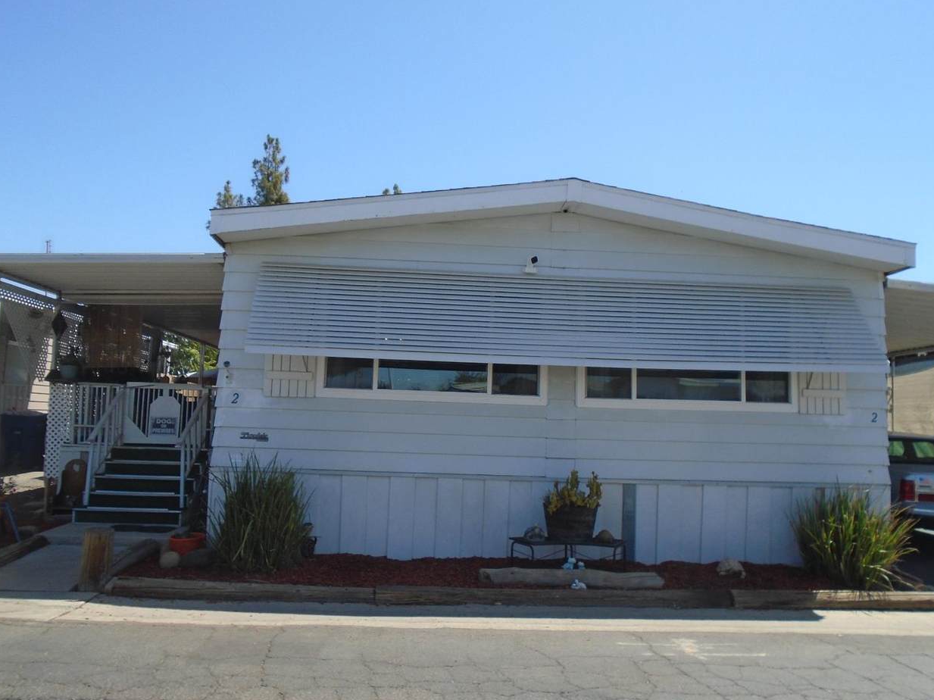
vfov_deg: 51.3
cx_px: 466
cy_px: 350
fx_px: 728
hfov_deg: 65.3
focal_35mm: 27
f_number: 8
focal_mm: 4.6
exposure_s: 1/160
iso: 100
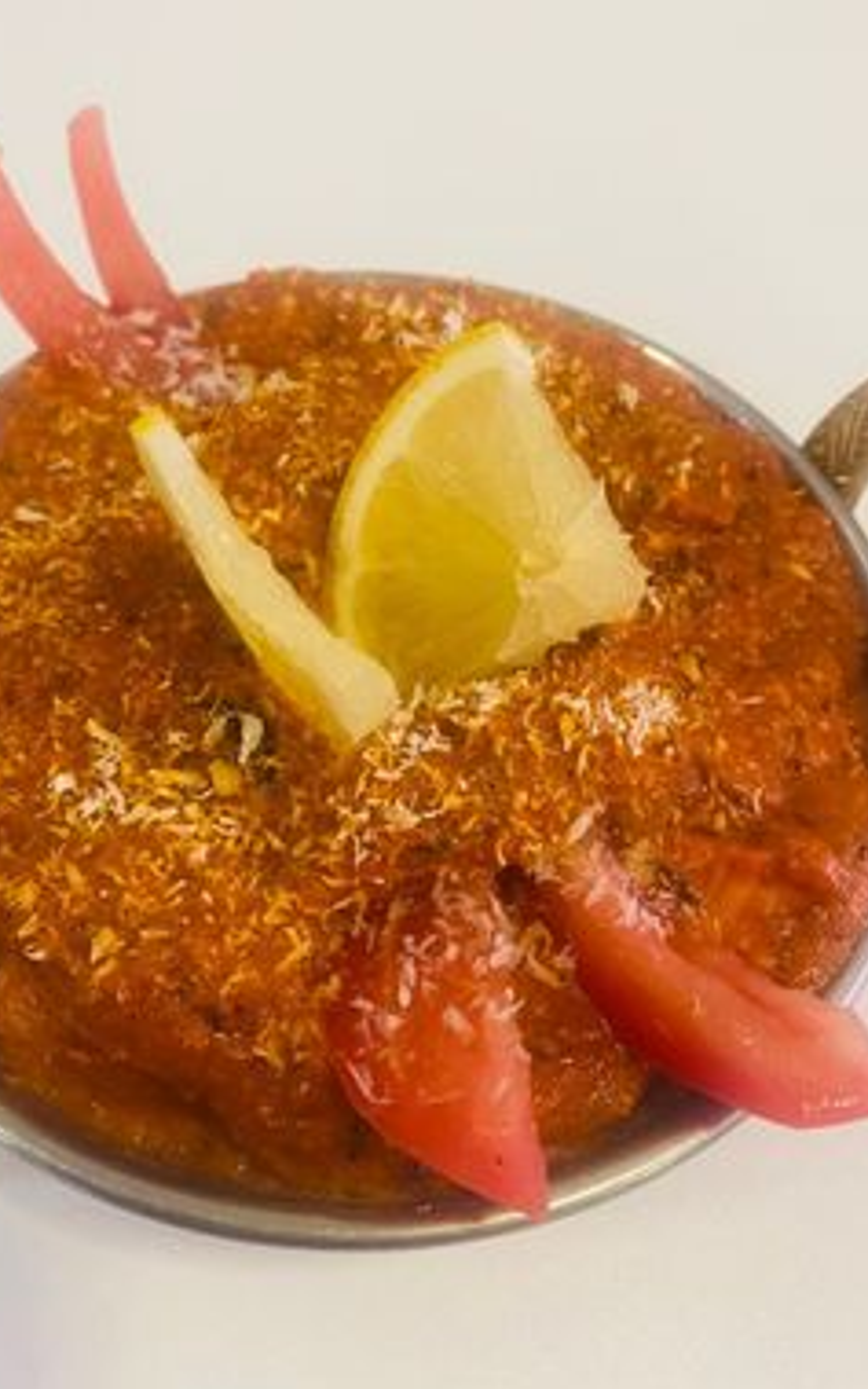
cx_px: 414
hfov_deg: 40.6
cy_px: 656
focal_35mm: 31
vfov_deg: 61.2
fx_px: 1173
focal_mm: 4.25
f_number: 1.8
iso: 200
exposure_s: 1/50
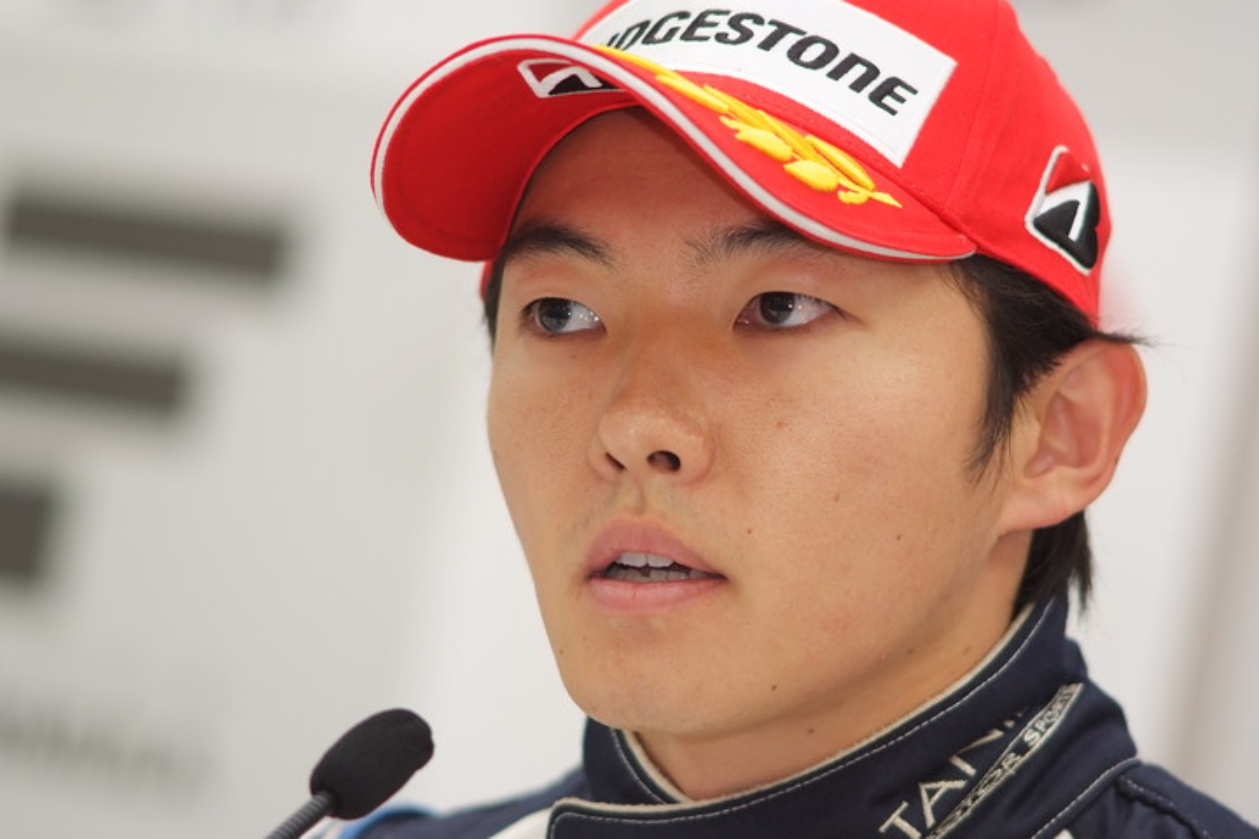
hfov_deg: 7.6
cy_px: 420
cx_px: 630
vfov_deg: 5.1
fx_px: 9442
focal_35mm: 270
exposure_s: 1/250
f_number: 2.8
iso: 800
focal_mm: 180
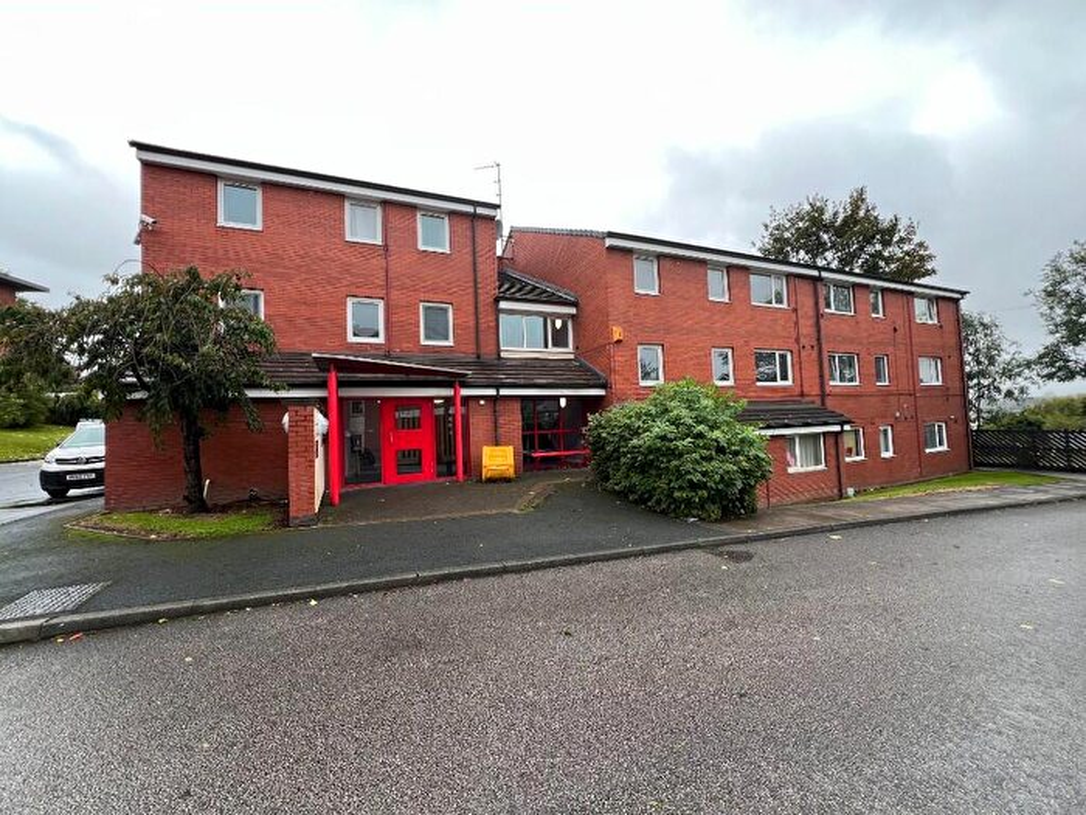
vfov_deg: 89.9
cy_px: 408
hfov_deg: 106.2
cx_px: 543
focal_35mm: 13
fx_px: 408
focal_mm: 1.57
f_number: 1.8
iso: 32
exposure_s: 1/99
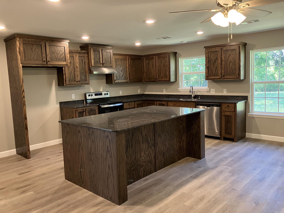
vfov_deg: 49.7
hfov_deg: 63.4
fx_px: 230
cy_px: 106
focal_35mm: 28
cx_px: 142
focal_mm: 3.99
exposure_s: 1/60
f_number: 1.8
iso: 250
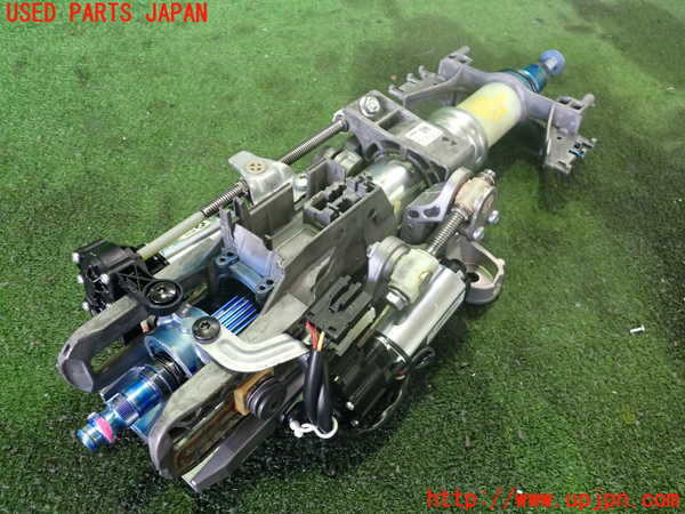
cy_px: 257
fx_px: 594
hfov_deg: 60.0
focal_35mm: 30
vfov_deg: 46.8
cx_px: 342
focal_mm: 5.4
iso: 400
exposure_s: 1/30
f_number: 2.3
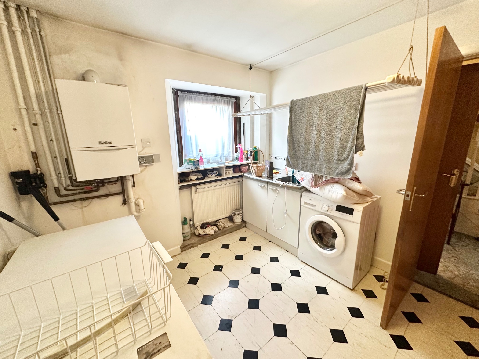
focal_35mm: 14
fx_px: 194
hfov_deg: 102.1
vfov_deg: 85.7
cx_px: 240
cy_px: 180
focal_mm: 2.22
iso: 250
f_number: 2.2
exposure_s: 1/50
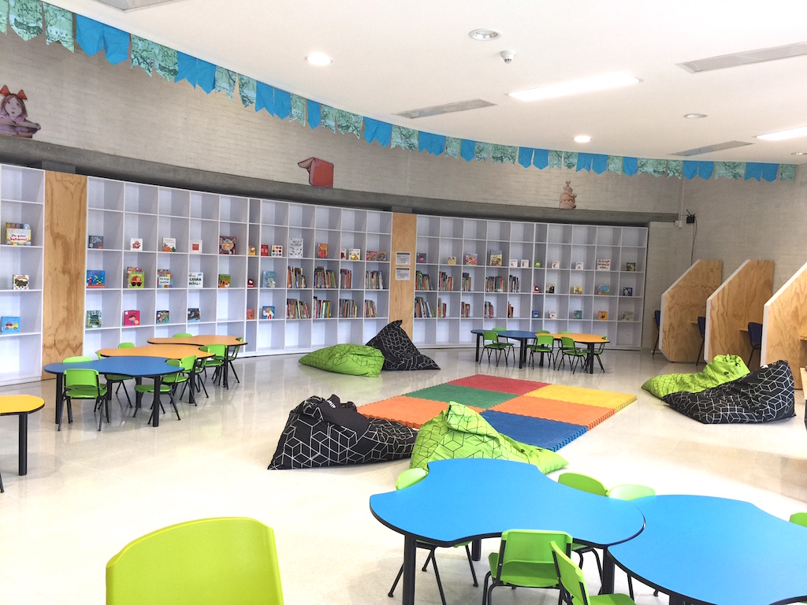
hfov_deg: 61.7
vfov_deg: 48.2
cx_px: 404
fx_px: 676
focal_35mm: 29
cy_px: 302
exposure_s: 1/30
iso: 32
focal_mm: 4.15
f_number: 2.2
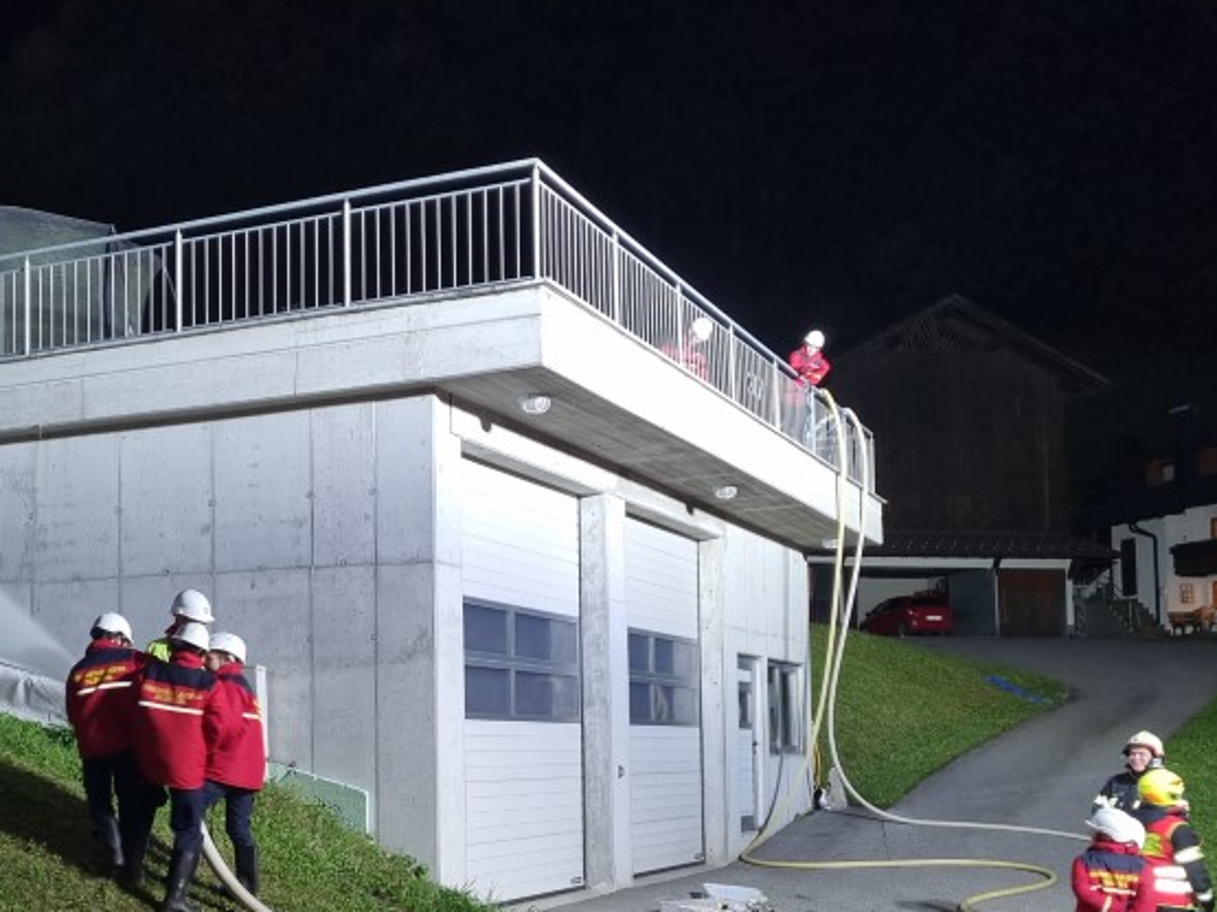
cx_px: 366
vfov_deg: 30.0
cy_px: 634
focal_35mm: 48
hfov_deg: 39.0
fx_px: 1687
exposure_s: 1/50
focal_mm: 5.4
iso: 800
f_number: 1.8
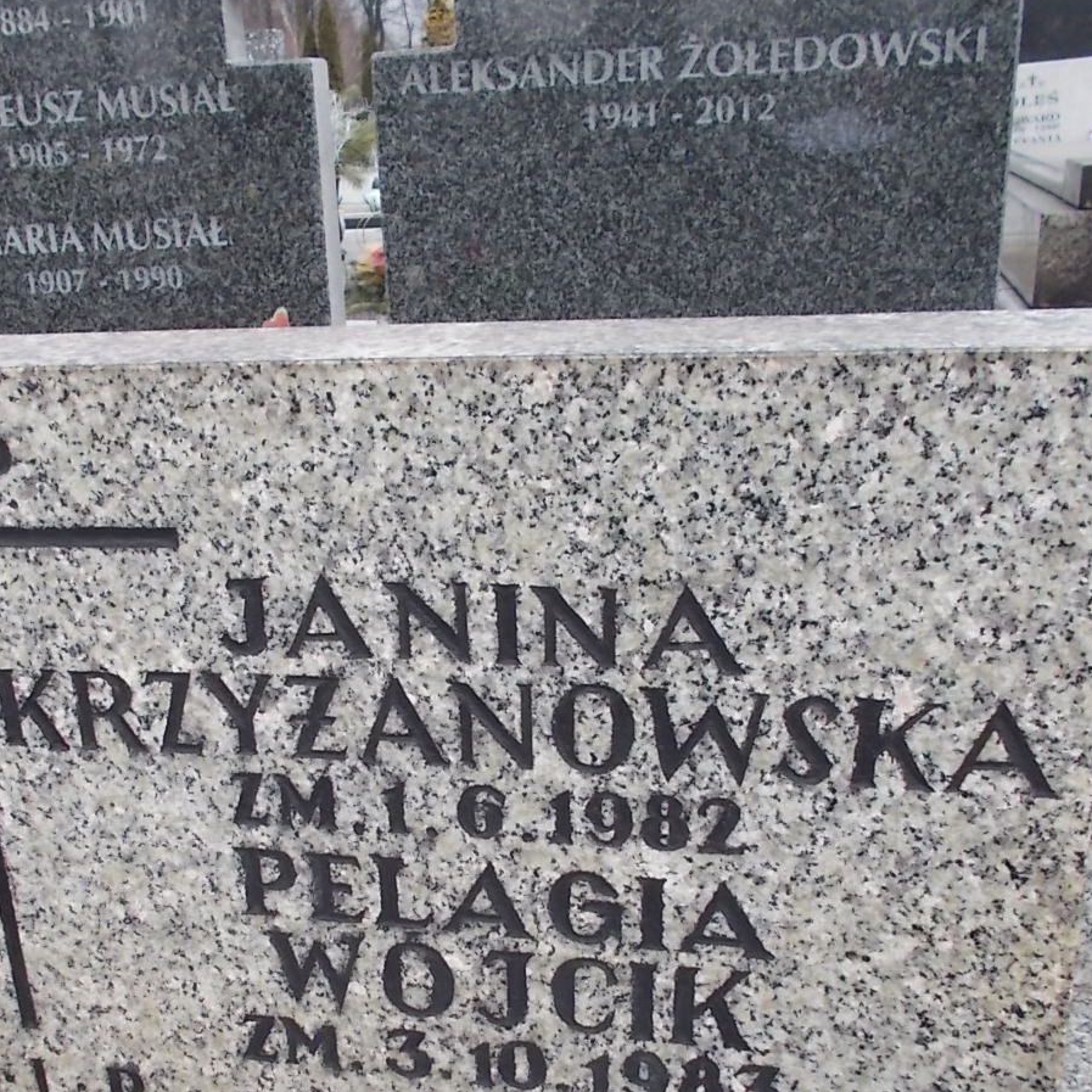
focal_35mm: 41
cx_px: 426
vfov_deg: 40.5
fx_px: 1463
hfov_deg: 40.7
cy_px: 716
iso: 80
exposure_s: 1/400
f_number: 3.2
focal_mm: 4.6
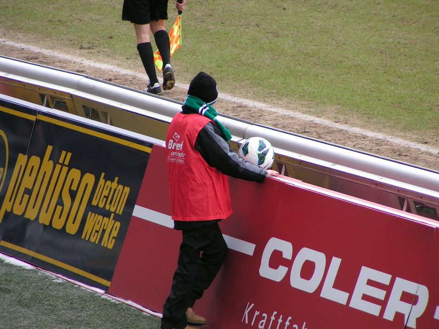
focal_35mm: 340
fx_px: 4312
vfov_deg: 4.4
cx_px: 220
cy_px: 164
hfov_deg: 5.8
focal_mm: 52
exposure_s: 1/400
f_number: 3.5
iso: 125
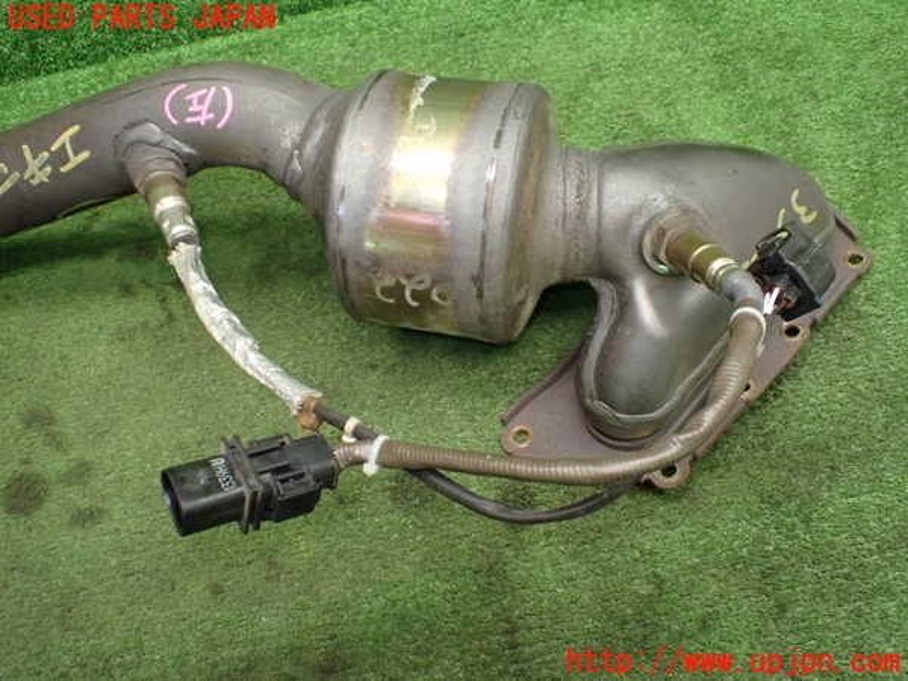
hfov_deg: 60.0
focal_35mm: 30
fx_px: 787
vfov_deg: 46.8
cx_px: 454
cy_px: 340
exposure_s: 1/125
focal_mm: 5.4
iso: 800
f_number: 2.3
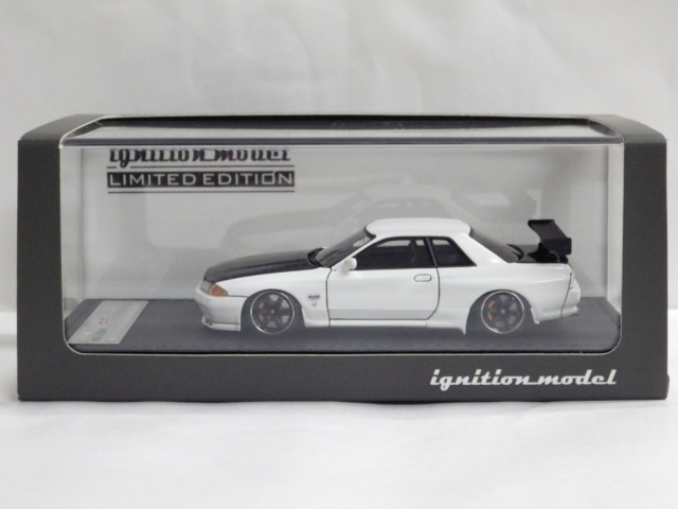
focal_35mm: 71
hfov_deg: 27.4
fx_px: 1391
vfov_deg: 20.7
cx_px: 339
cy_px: 254
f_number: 4.2
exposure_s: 1/60
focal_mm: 12.8
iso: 800
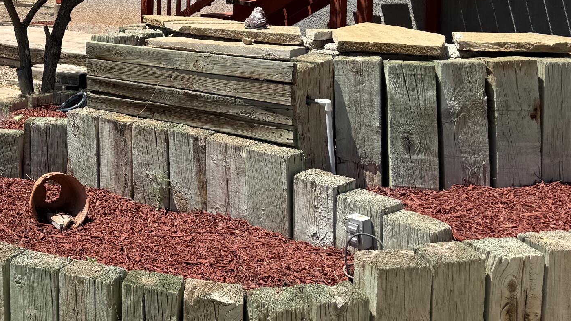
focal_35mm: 56
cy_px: -29
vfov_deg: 20.5
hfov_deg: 34.5
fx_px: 848
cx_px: 28
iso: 80
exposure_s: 1/3759
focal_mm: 6.76
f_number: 1.78
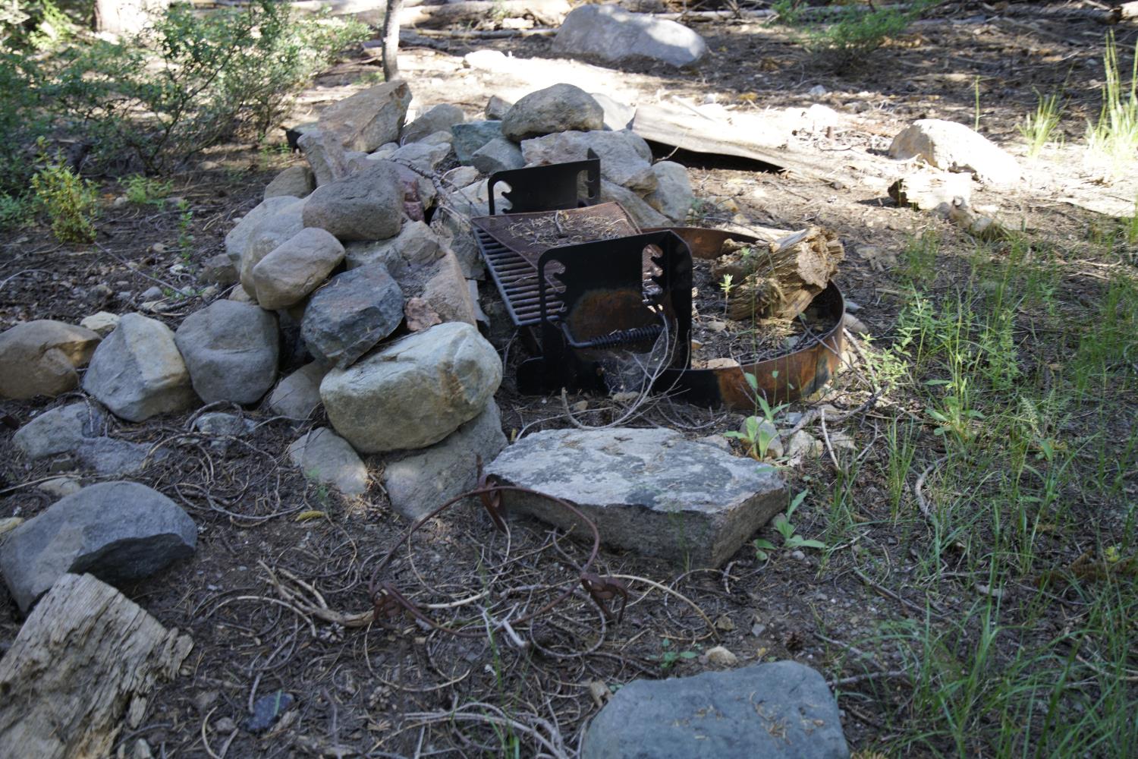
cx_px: 569
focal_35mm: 35
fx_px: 1106
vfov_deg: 37.9
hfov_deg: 54.4
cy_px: 380
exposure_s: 1/60
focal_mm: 35
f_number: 4
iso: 250
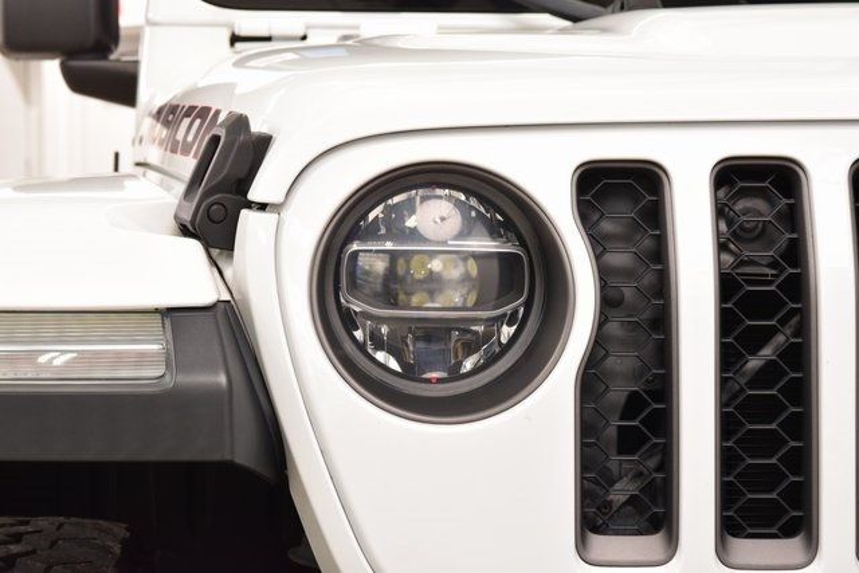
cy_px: 286
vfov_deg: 13.0
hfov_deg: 19.5
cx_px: 430
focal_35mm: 105
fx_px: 2506
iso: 1400
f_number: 8
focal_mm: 70
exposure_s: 1/60
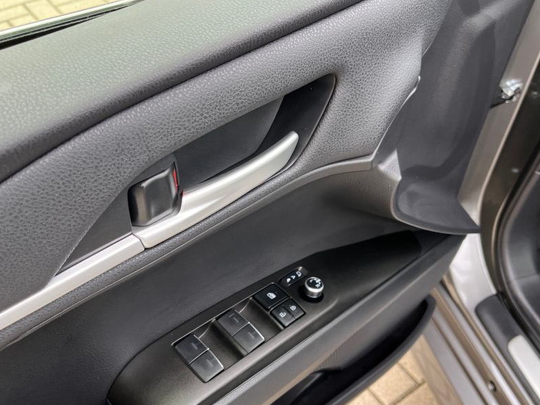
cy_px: 246
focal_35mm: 34
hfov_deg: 53.9
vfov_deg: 41.6
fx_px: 530
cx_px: 248
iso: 125
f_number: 1.6
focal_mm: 5.1
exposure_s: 1/121
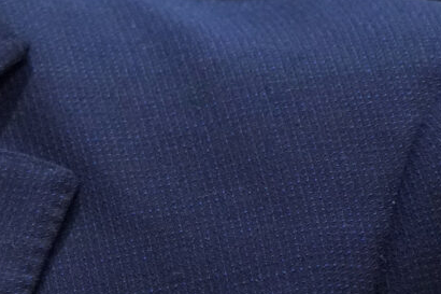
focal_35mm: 2347
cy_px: -418
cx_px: -802
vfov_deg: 0.6
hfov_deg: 0.9
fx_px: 28738
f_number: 5.6
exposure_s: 1/400
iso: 4000
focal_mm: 376
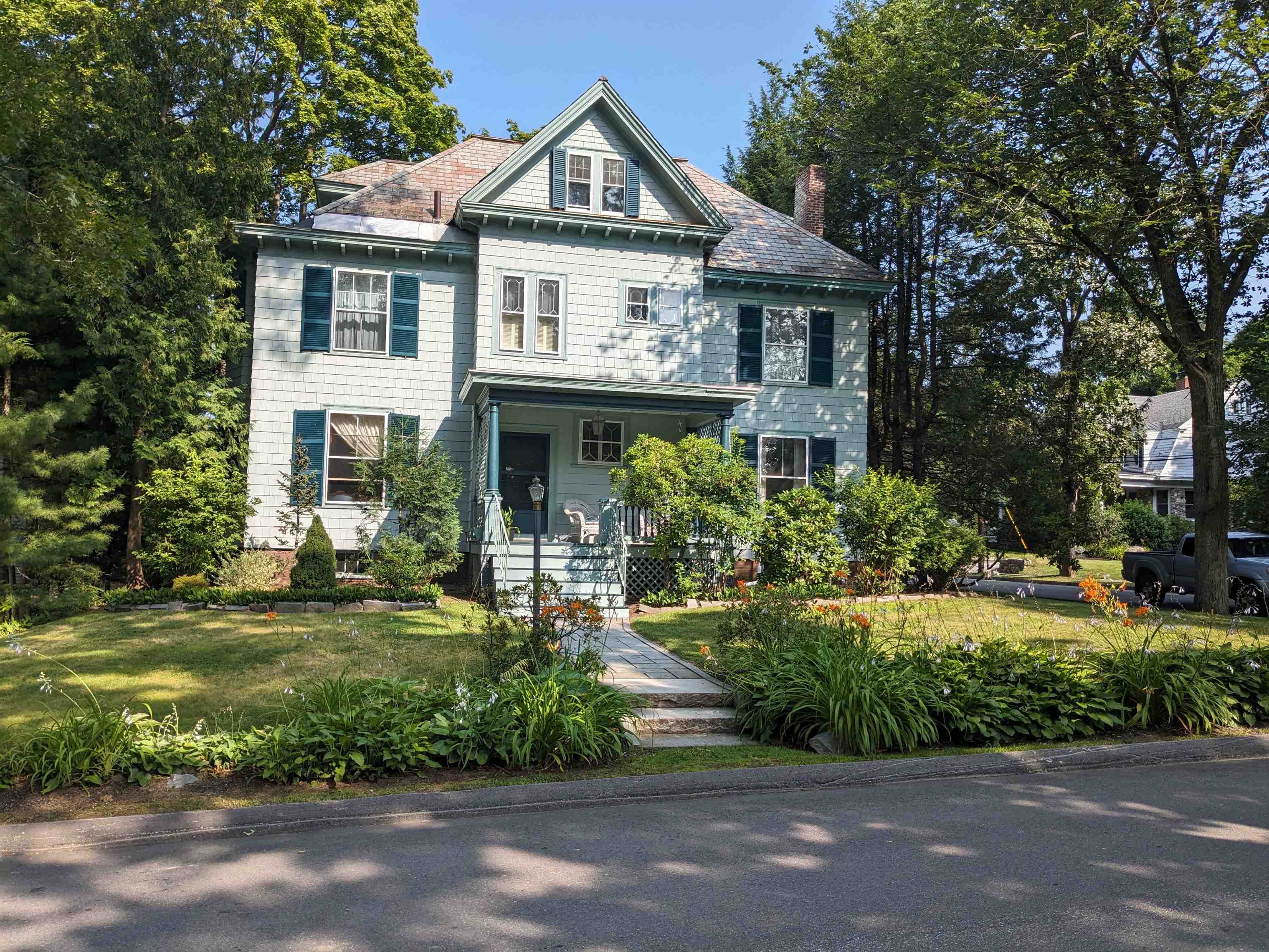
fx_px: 990
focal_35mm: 27
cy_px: 476
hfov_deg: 65.3
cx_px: 634
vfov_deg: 51.4
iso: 53
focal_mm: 4.38
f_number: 1.73
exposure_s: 1/1669
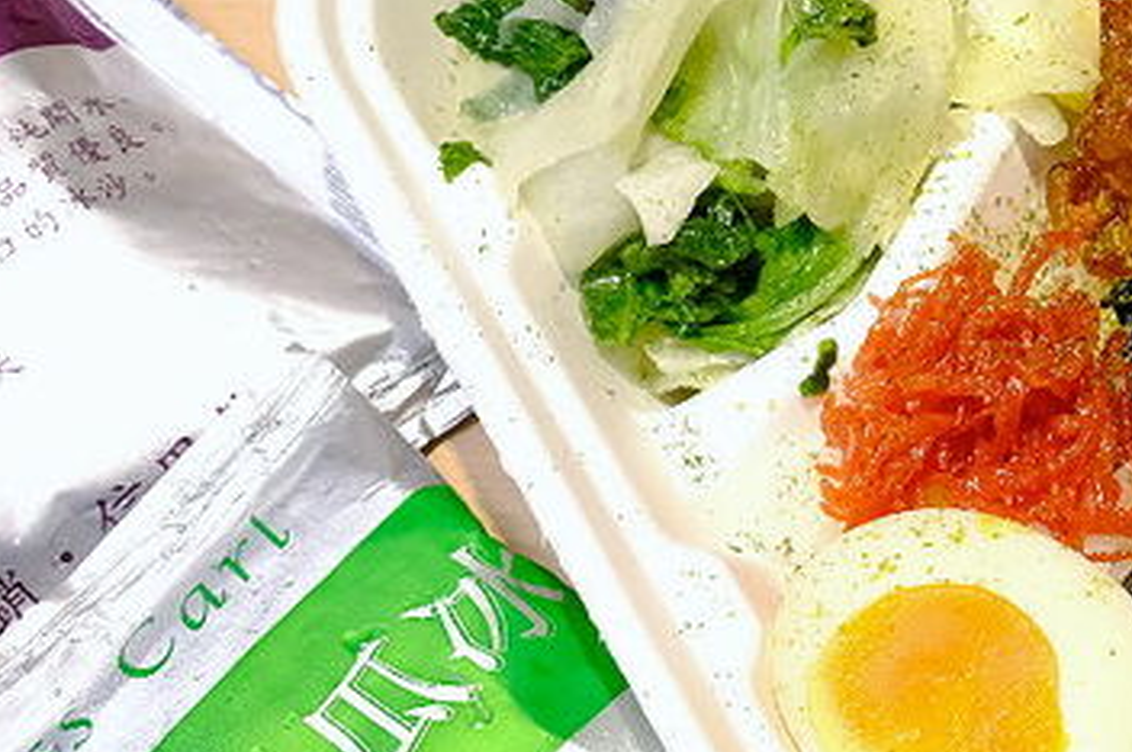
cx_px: 1283
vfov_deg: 19.3
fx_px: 2199
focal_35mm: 70
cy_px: 177
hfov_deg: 26.3
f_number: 8
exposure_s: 1/60
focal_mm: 19.6
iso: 1600
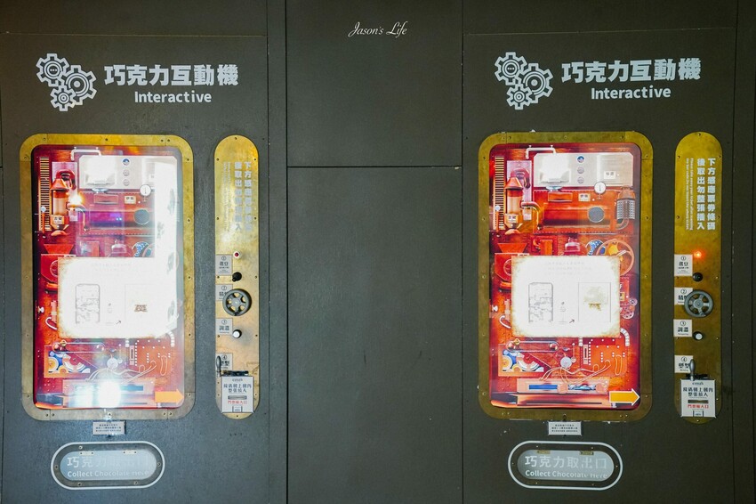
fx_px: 1217
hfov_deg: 34.5
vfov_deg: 23.4
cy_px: 252
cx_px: 378
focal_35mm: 58
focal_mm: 58
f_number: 5
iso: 6400
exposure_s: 1/60
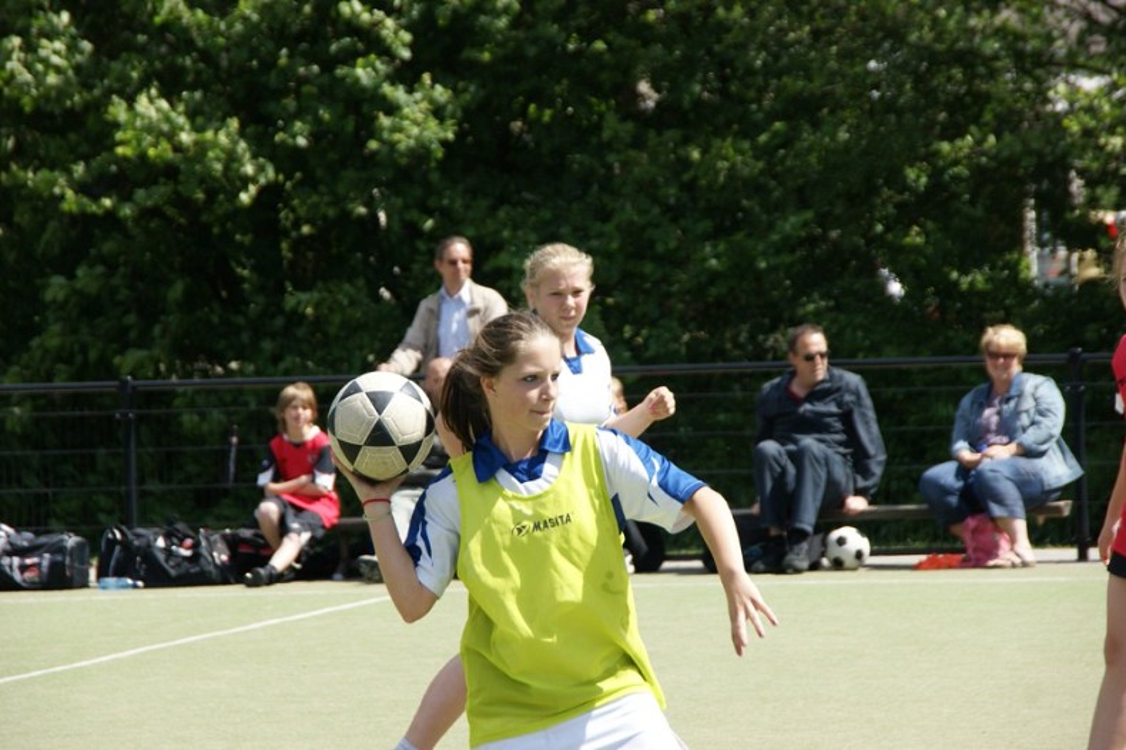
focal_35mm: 210
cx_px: 563
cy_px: 375
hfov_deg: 9.8
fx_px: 6565
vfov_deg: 6.5
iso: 200
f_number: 8
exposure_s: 1/400
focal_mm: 140
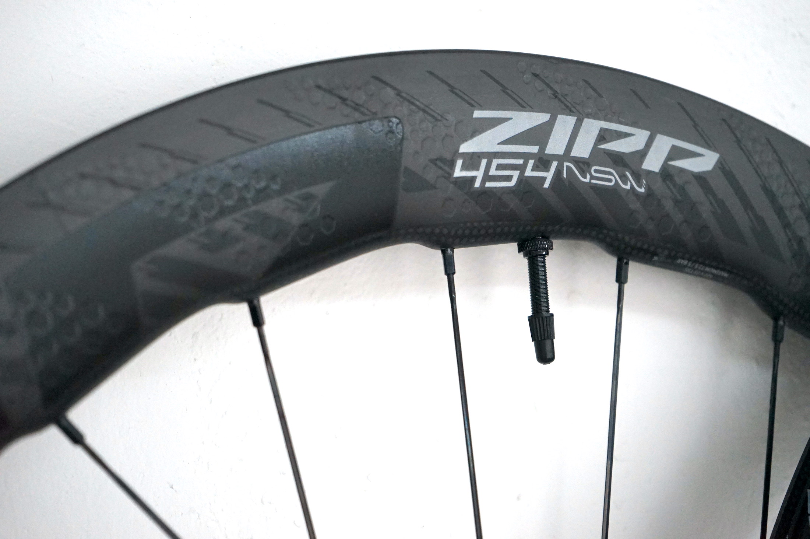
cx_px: 405
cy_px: 270
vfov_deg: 19.4
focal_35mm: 70
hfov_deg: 28.9
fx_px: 1574
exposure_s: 1/160
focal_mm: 70
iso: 4000
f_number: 5.6
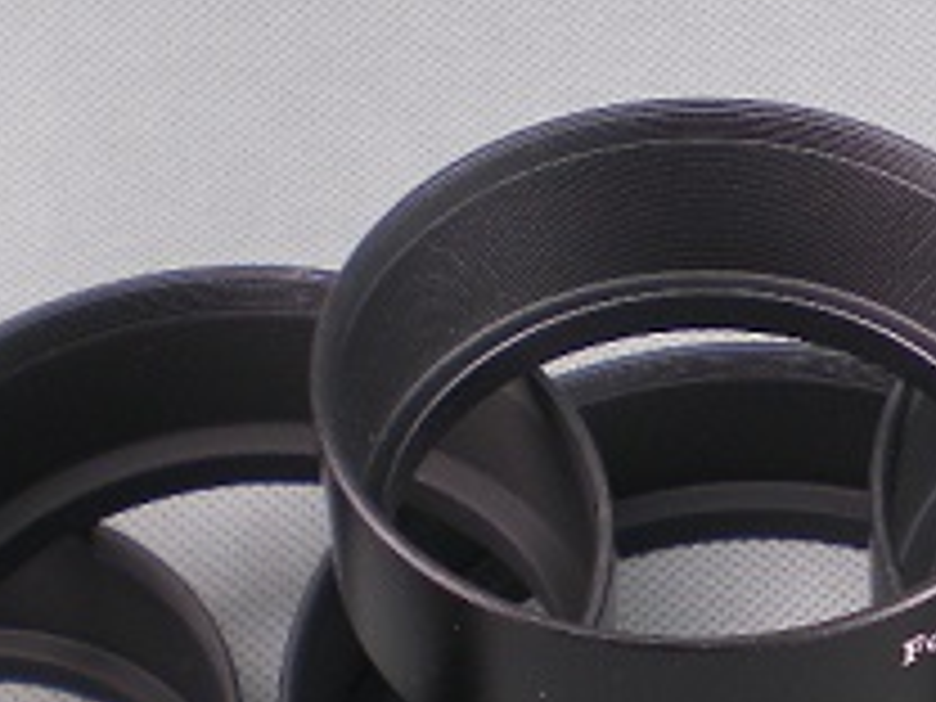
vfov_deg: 12.4
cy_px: 610
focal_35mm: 119
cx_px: 904
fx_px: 3218
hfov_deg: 16.3
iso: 64
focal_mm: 6.3
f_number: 3.1
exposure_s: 1/40
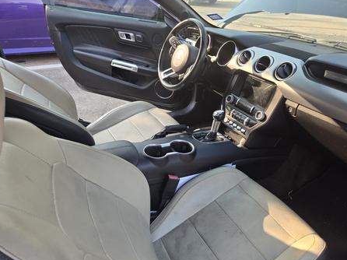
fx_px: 260
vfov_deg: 53.0
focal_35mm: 26
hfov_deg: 67.3
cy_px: 125
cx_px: 171
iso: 40
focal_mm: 5.4
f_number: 1.8
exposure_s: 1/180
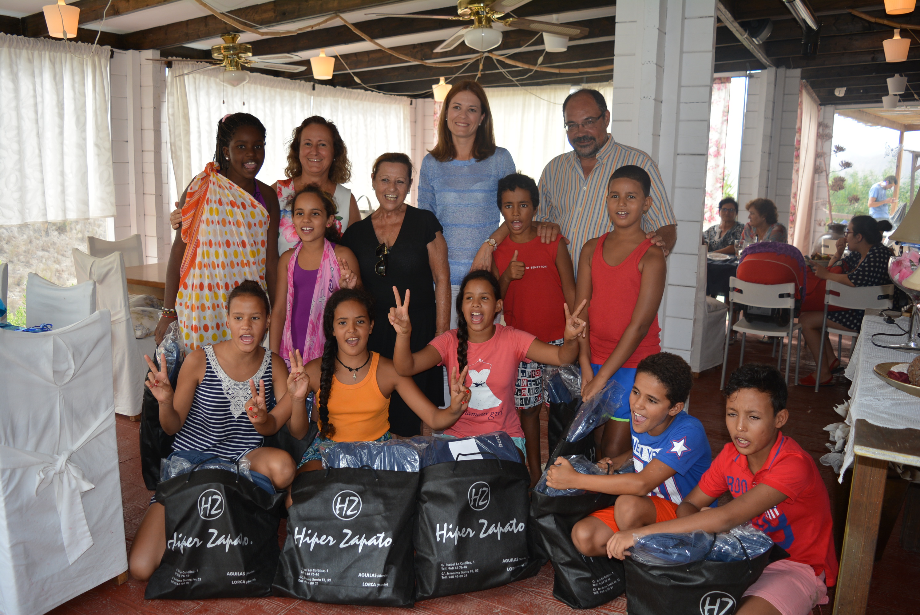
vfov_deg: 43.7
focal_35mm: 30
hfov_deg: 61.9
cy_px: 308
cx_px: 460
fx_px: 767
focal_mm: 20
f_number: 3.5
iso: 200
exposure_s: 1/200
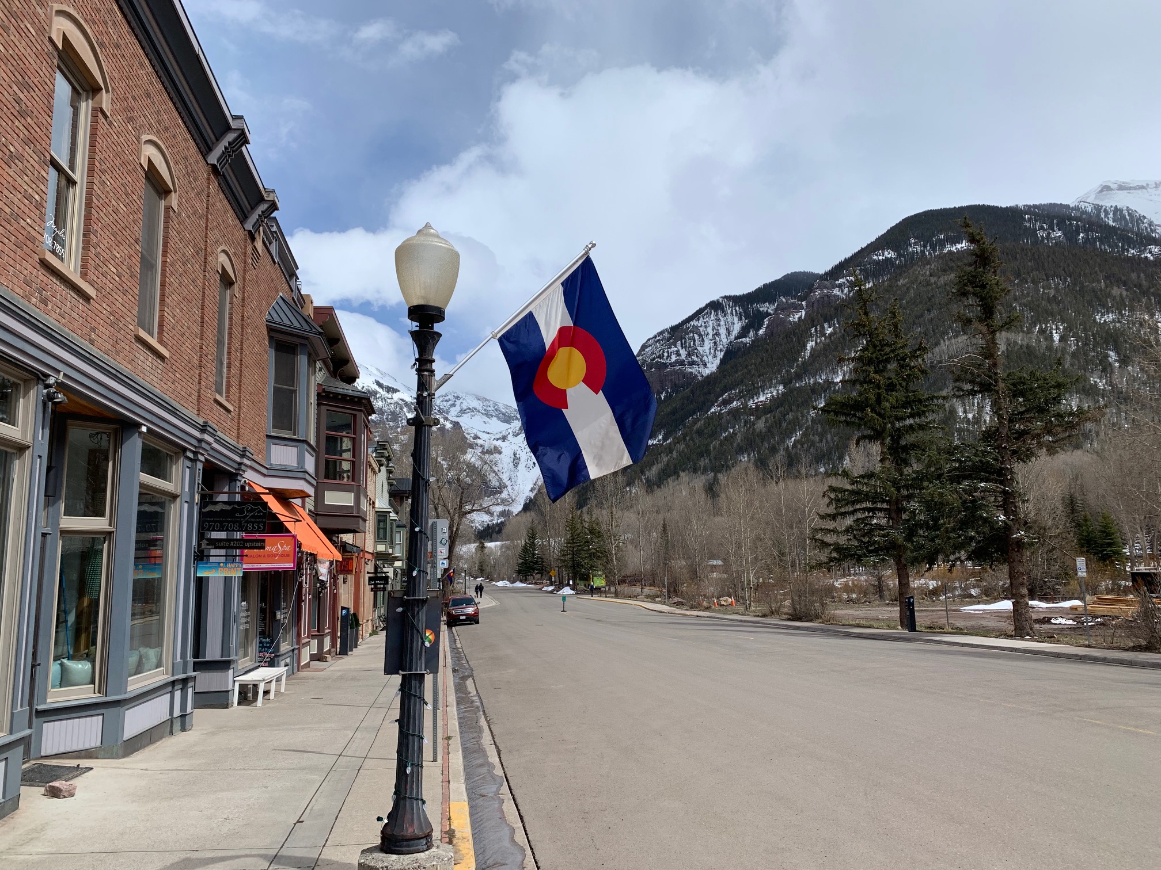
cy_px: 435
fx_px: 872
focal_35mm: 26
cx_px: 580
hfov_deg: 67.3
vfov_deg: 53.1
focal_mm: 4.25
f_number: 1.8
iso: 25
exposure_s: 1/4098
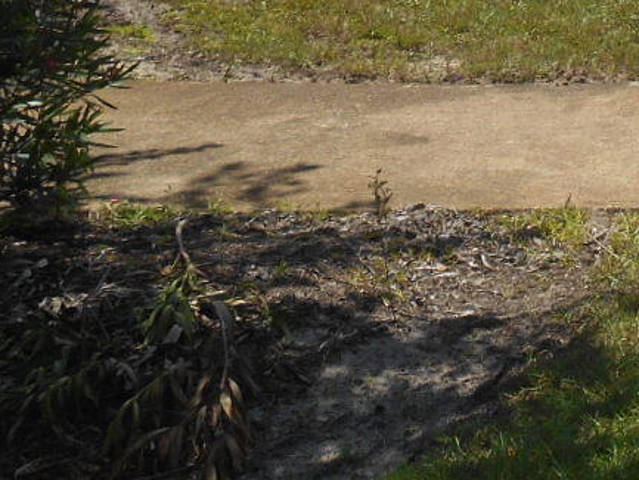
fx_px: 1773
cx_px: 875
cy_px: -250
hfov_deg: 18.7
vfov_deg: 14.3
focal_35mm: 96
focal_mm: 4.7
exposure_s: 1/1000
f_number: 3.4
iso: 80
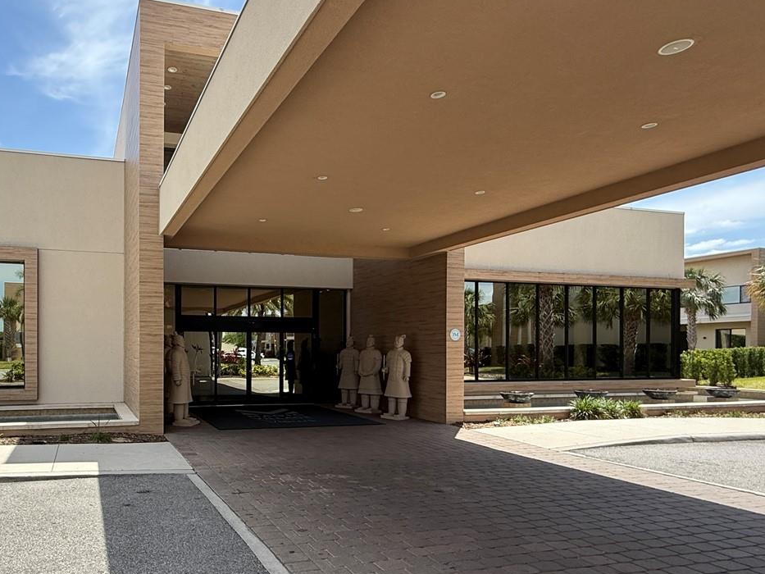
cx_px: 216
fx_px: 530
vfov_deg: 56.2
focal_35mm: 24
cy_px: 354
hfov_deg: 68.1
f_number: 2.2
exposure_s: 1/1087
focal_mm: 2.22
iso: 50
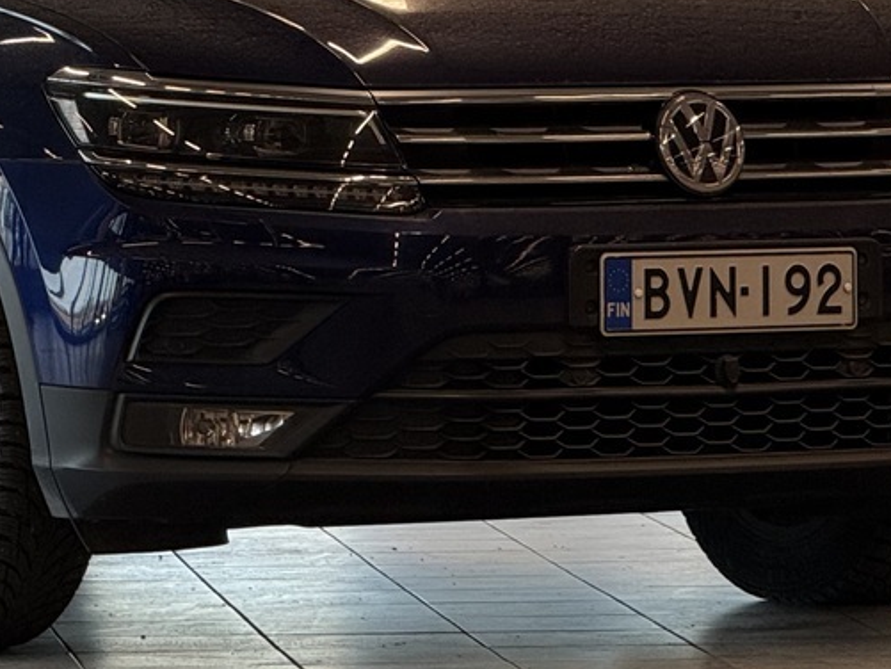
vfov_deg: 4.3
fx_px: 8882
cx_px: 32
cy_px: 37
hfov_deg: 5.7
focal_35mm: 345
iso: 160
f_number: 2.8
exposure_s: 1/99
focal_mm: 15.66
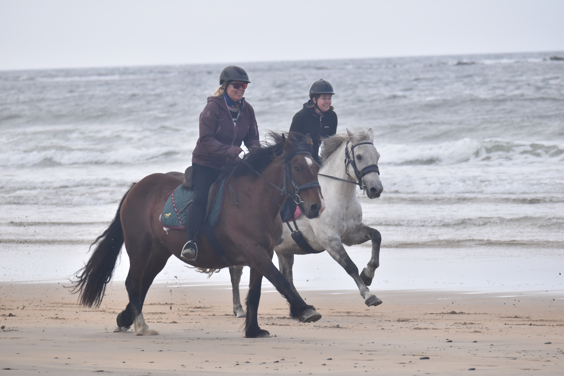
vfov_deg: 4.6
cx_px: 282
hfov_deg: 6.9
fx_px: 4700
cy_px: 188
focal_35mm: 300
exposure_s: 1/2500
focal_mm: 200
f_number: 6.3
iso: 800
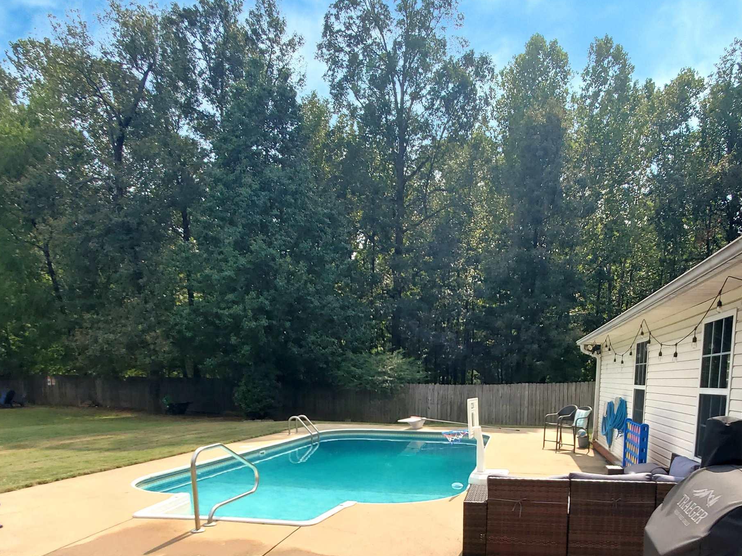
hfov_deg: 76.3
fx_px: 472
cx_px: 396
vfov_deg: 57.2
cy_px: 433
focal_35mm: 22
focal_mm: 1.8
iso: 50
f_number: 2.2
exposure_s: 1/1529
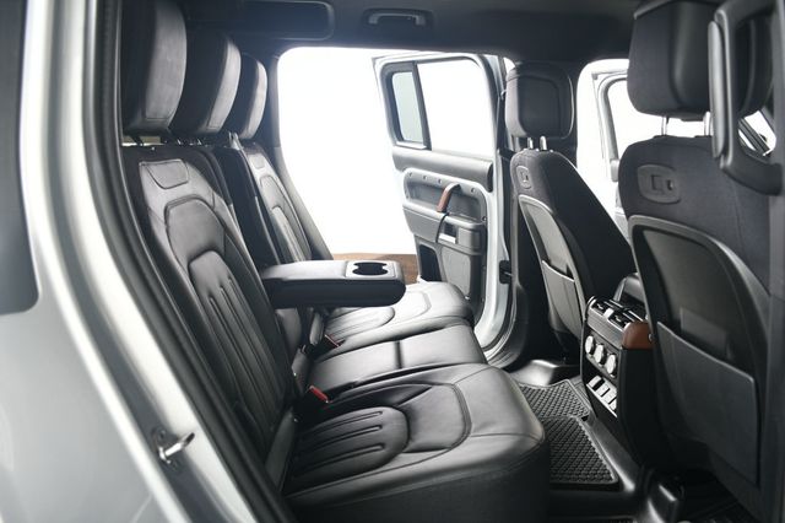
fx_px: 654
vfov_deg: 43.6
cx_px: 392
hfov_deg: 62.0
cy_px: 262
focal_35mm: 30
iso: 100
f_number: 3.5
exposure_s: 1/160
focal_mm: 20
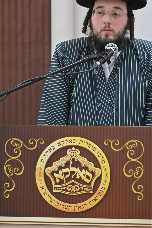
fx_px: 1172
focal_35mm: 185
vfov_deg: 11.1
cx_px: 95
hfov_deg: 7.4
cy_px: 85
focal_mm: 130
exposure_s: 1/200
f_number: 4.5
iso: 800
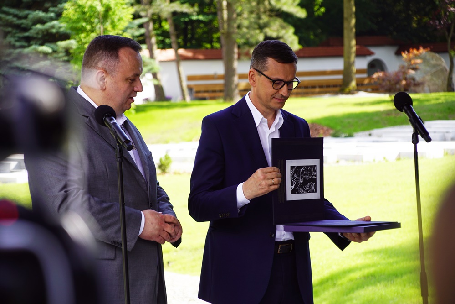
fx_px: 1611
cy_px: 152
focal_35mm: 128
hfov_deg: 16.1
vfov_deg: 10.8
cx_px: 228
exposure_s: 1/160
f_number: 5.6
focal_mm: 85
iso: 125
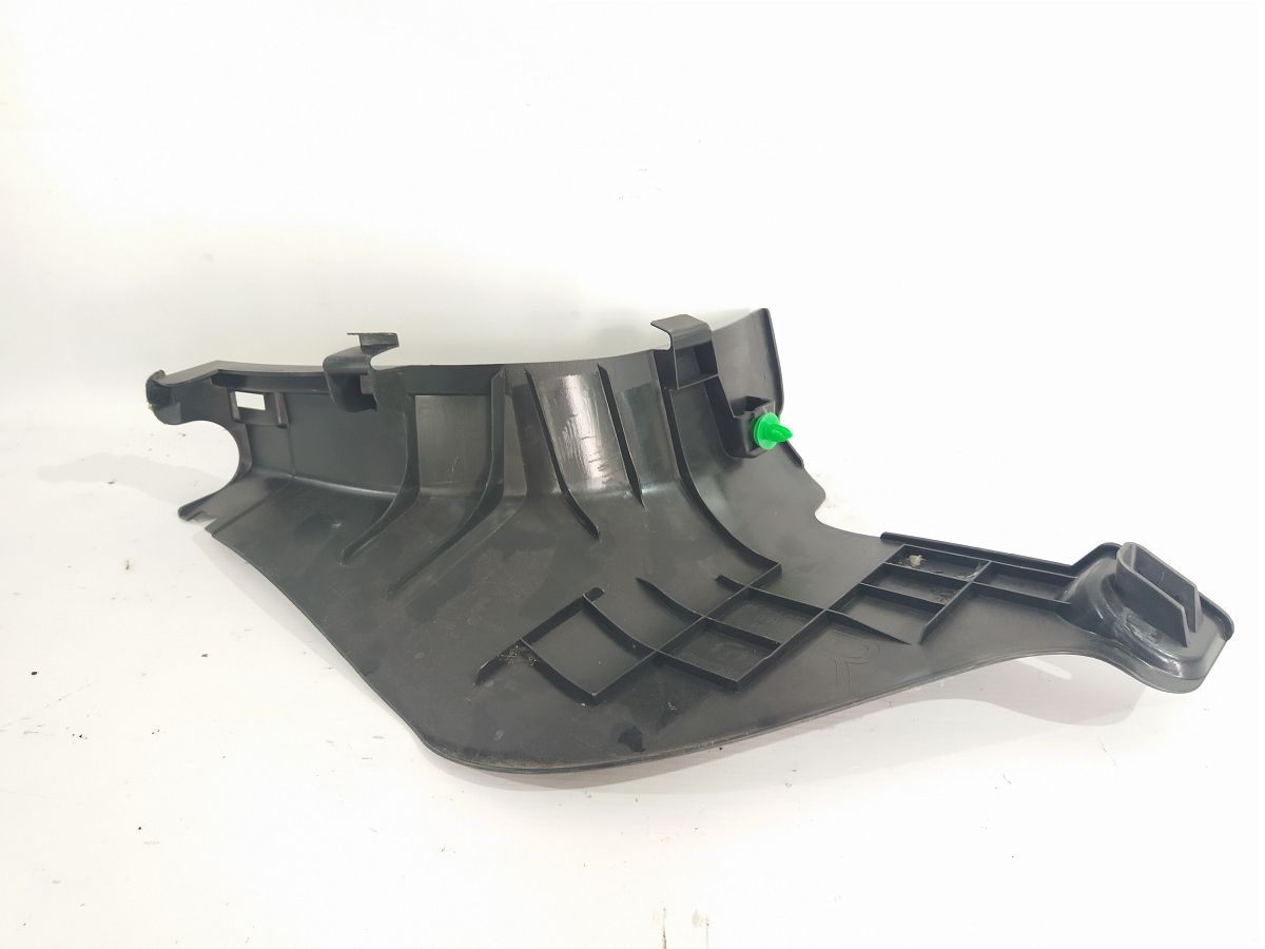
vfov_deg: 51.4
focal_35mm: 27
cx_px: 632
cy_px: 474
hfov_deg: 65.3
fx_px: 987
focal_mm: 4.71
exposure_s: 1/50
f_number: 1.79
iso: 219
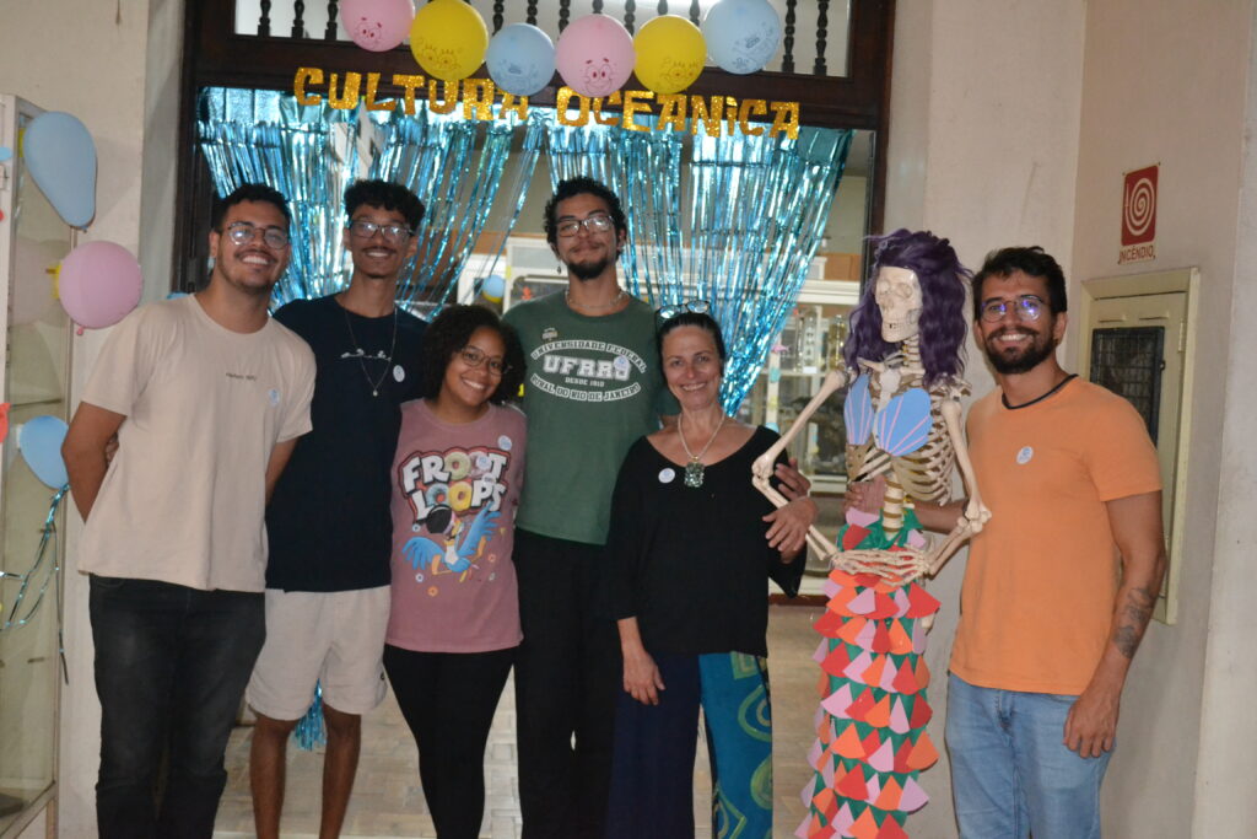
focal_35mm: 39
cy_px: 420
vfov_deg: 34.2
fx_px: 1362
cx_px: 628
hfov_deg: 49.5
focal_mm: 26
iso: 3200
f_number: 4.2
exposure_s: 1/60
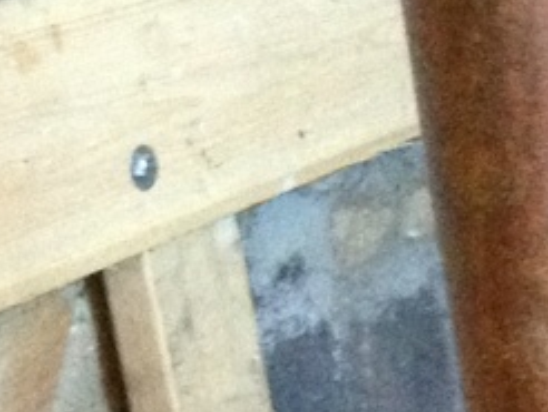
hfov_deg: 7.3
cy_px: 499
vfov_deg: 6.4
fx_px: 3676
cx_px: 1782
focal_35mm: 232
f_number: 2.4
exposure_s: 1/17
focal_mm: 4.28
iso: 400
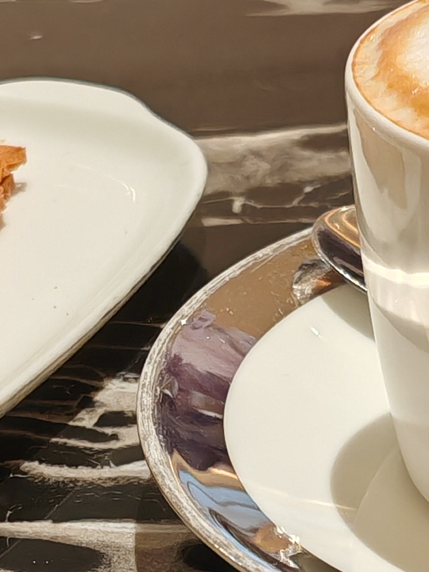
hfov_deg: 11.7
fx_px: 2099
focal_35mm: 127
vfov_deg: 15.5
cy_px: 350
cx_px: 262
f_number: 1.6
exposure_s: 1/45
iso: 500
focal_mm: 5.4
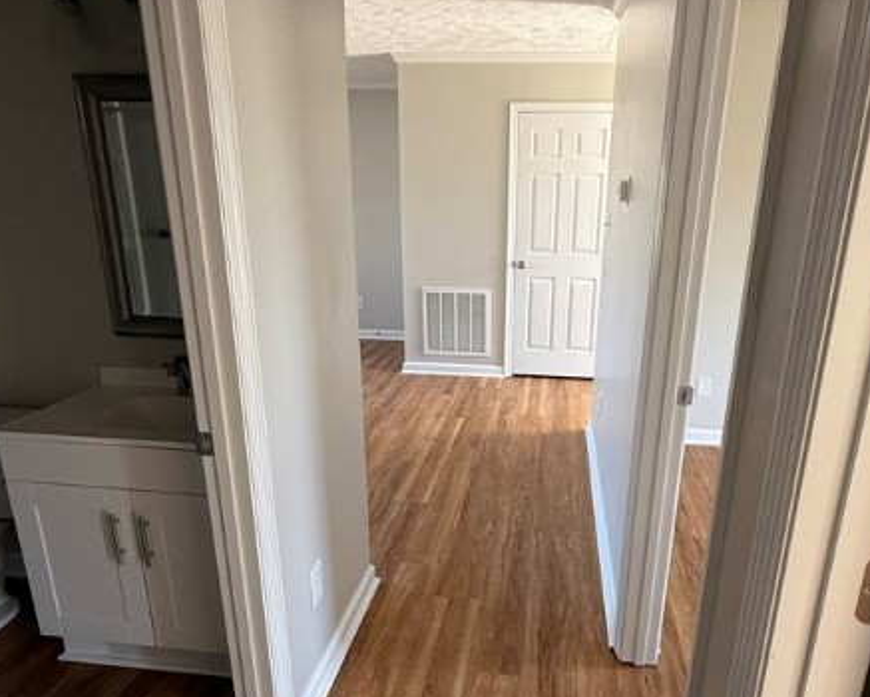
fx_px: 618
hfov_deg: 70.0
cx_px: 486
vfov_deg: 58.7
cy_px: 388
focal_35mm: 24
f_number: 2.2
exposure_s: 1/99
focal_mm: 2.22
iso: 200
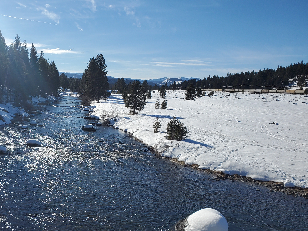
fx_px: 329
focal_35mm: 37
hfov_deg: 49.2
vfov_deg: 38.6
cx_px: 101
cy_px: 131
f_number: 2.4
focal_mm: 4.3
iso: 50
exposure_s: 1/3059
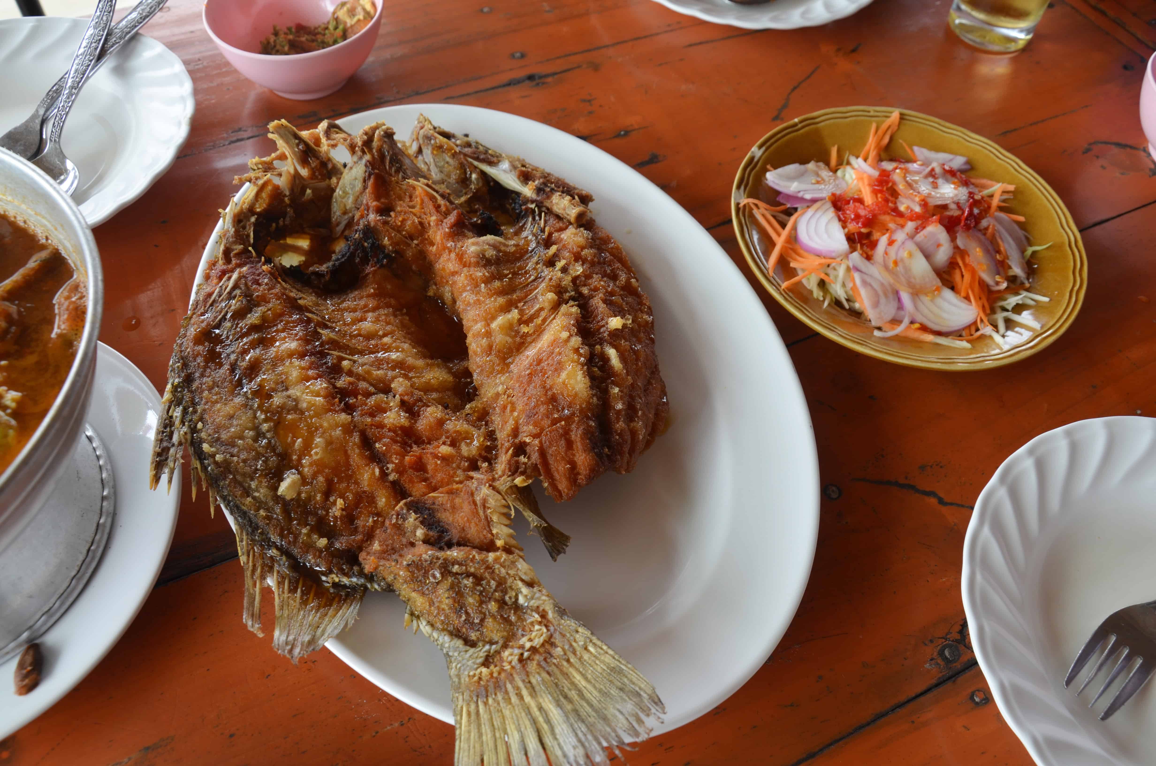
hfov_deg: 59.6
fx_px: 1009
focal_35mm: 32
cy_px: 383
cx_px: 578
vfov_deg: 41.5
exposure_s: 1/50
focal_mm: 21
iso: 100
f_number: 7.1
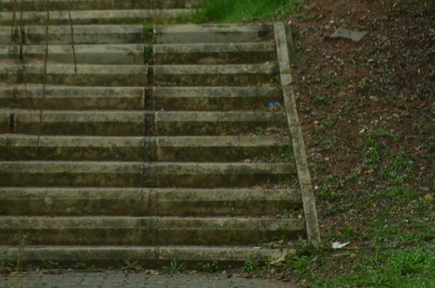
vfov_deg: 7.6
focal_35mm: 179
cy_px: 166
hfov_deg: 11.5
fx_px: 2160
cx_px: 90
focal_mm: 55
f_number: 8
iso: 1600
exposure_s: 1/1500
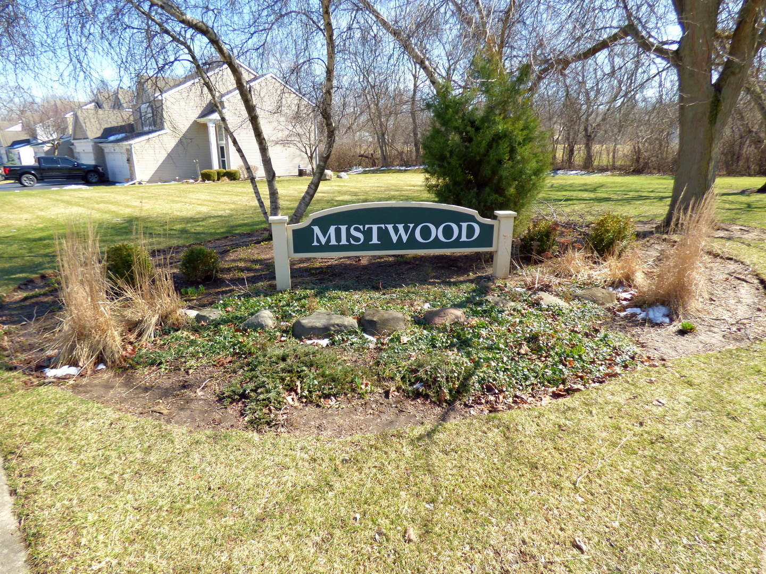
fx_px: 443
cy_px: 287
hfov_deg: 81.7
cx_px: 383
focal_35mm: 20
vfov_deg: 66.0
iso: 100
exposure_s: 1/640
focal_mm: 3.58
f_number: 2.8
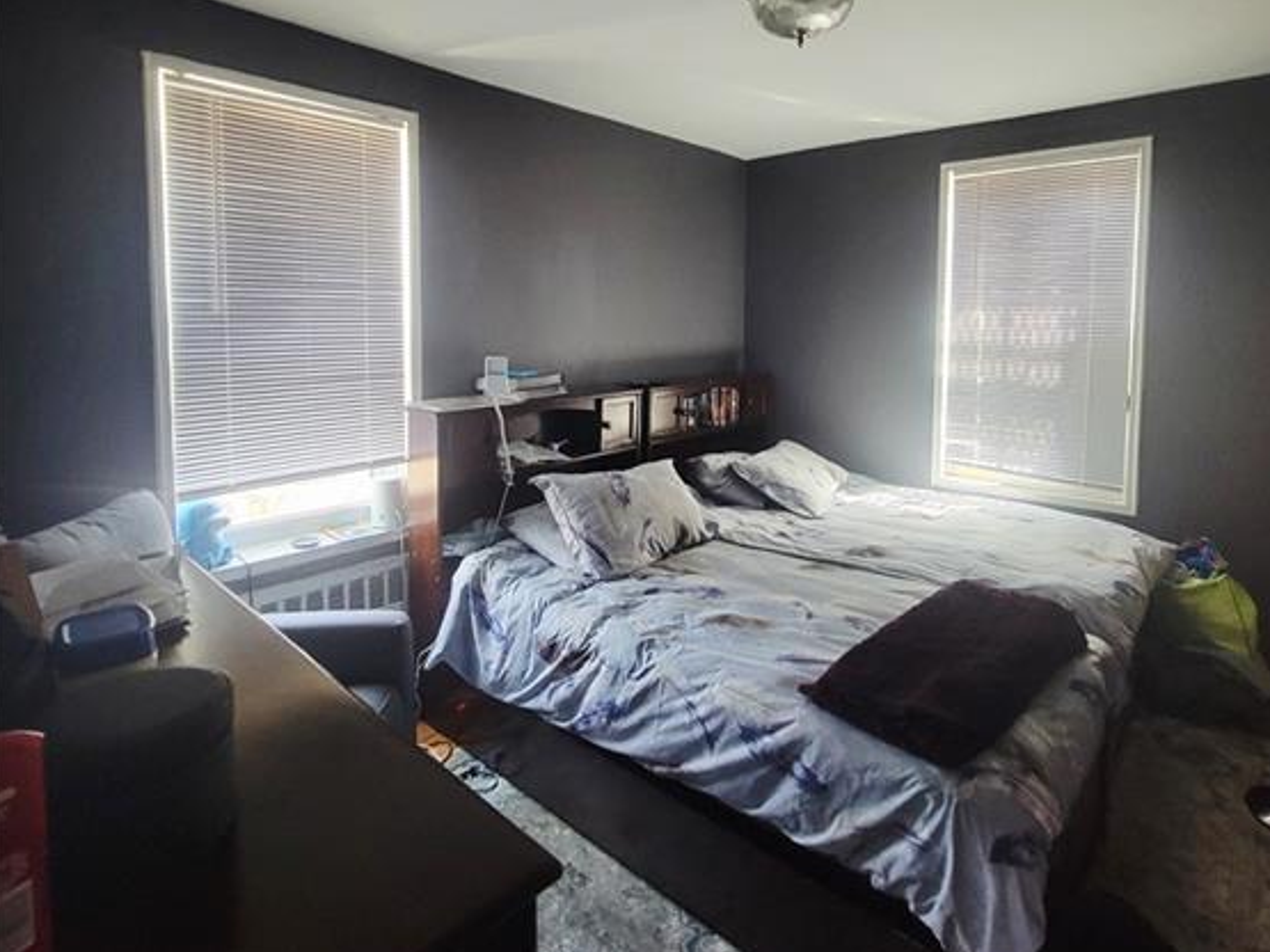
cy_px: 359
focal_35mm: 18
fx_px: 660
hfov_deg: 87.8
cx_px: 648
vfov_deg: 70.5
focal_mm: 2.2
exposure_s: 1/30
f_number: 2.2
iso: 500
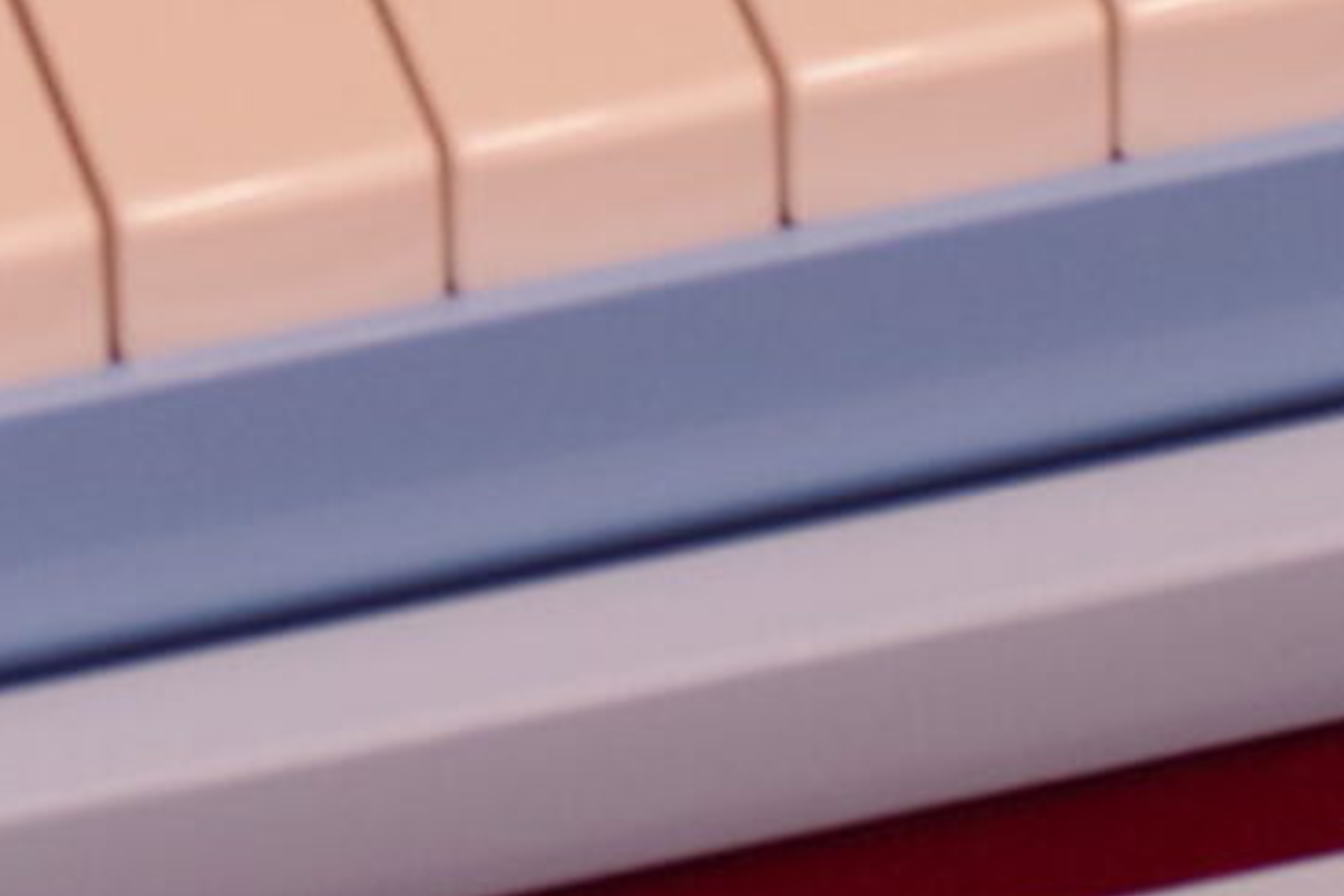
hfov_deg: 4.9
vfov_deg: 3.2
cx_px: 77
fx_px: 15679
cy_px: -1100
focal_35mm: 420
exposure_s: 1/40
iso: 320
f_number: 5
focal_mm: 40
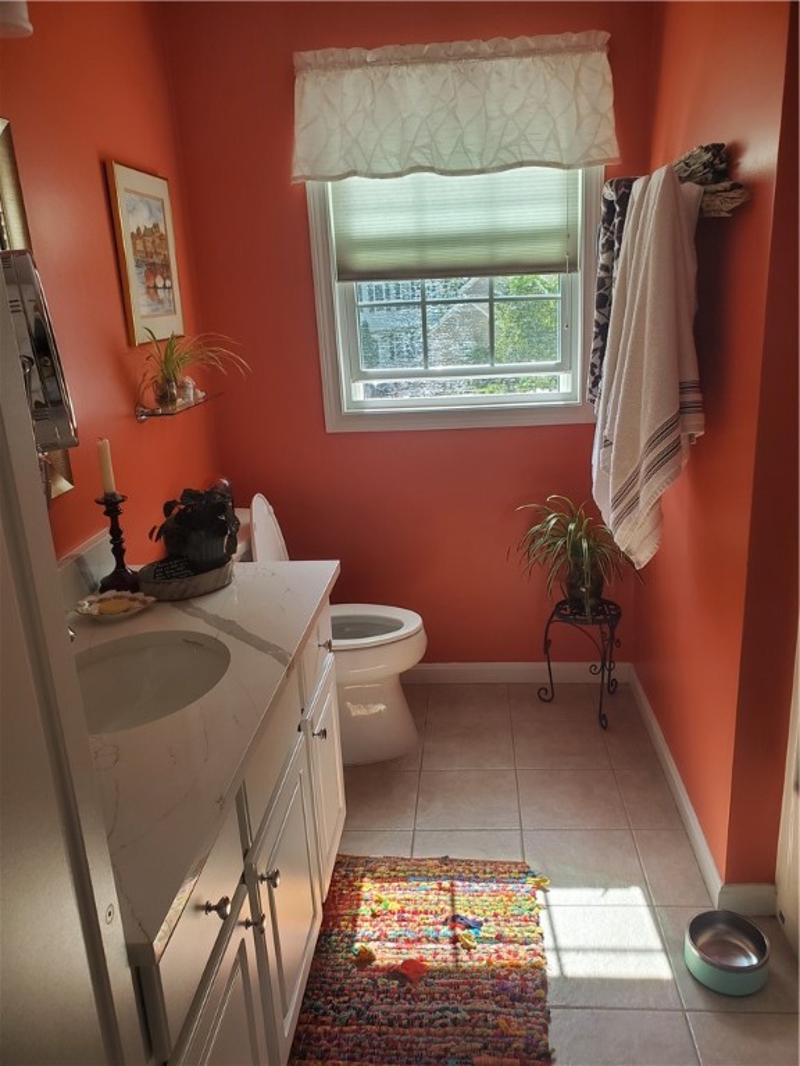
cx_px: 400
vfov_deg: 67.3
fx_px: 801
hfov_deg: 53.1
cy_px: 533
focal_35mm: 26
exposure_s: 1/91
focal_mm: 4.3
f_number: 2.4
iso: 50
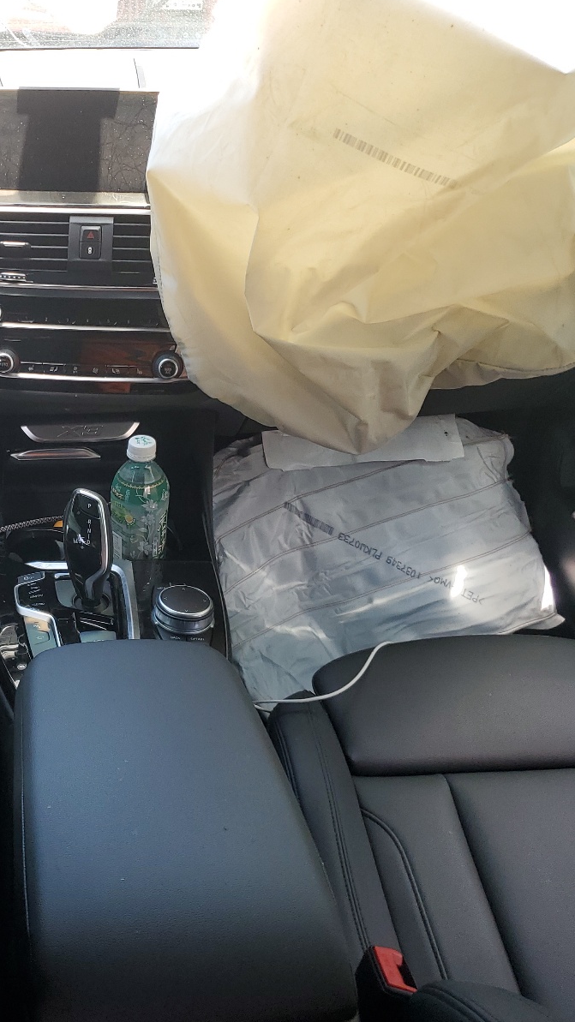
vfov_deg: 52.8
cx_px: 40
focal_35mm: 38
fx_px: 1030
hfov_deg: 29.7
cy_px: 510
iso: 50
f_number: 1.5
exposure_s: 1/154
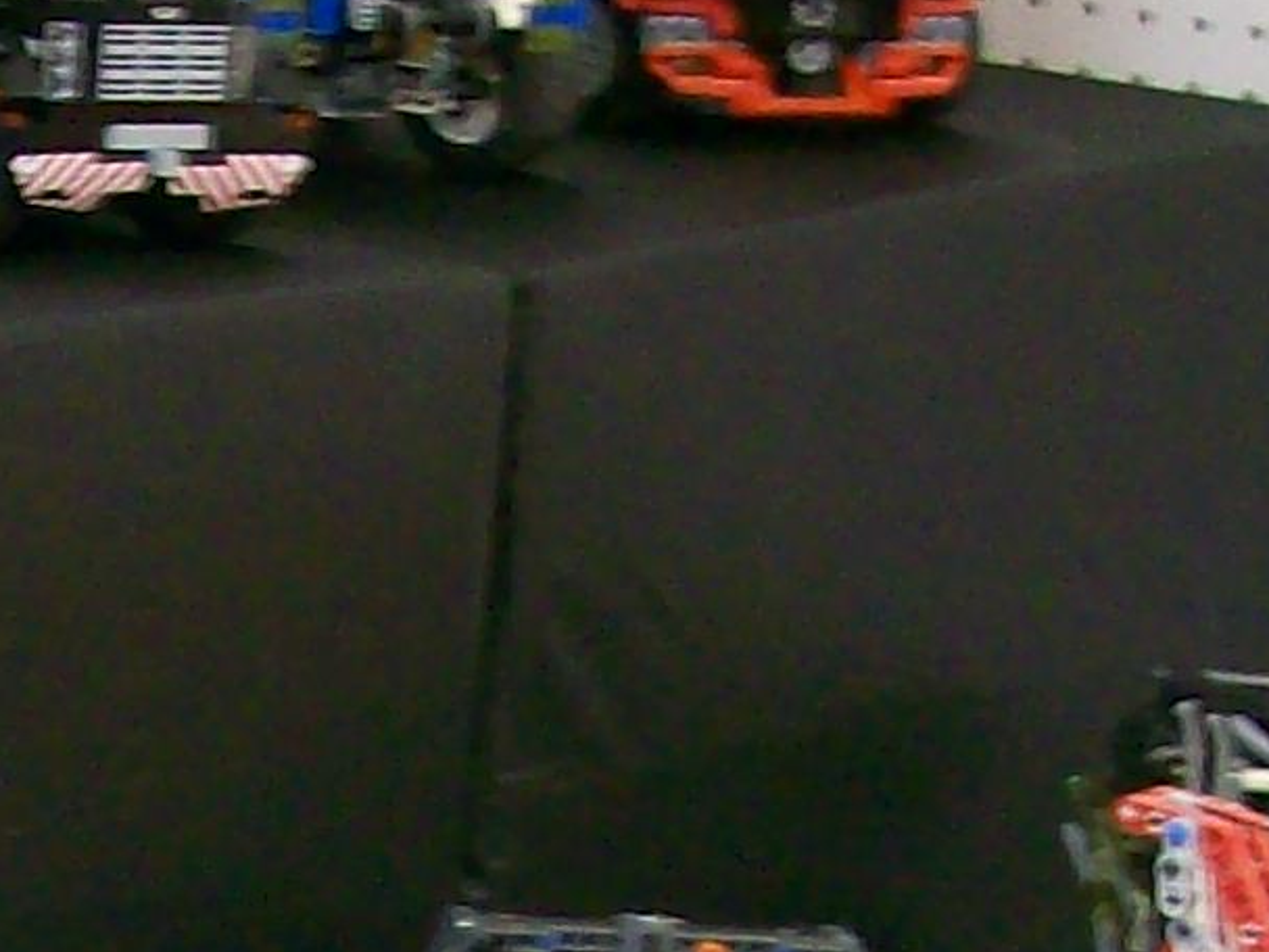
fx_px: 8285
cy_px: 1612
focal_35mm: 226
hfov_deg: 8.6
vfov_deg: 6.5
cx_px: -334
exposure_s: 1/8.4
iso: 160
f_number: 3
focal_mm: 7.6
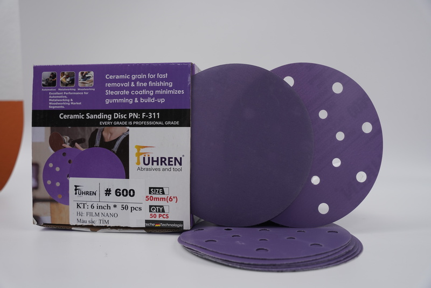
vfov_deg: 33.4
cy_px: 144
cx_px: 216
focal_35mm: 40
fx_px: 479
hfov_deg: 48.4
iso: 500
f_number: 5.6
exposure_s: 1/125
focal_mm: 40
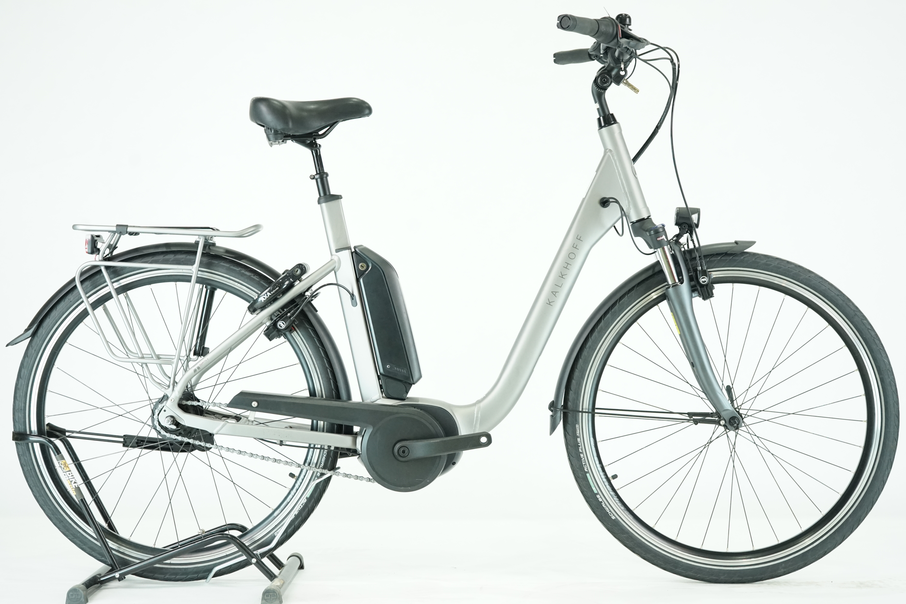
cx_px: 453
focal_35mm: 57
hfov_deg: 35.1
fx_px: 1434
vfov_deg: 23.8
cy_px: 302
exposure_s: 1/200
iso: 2500
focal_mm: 57
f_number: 5
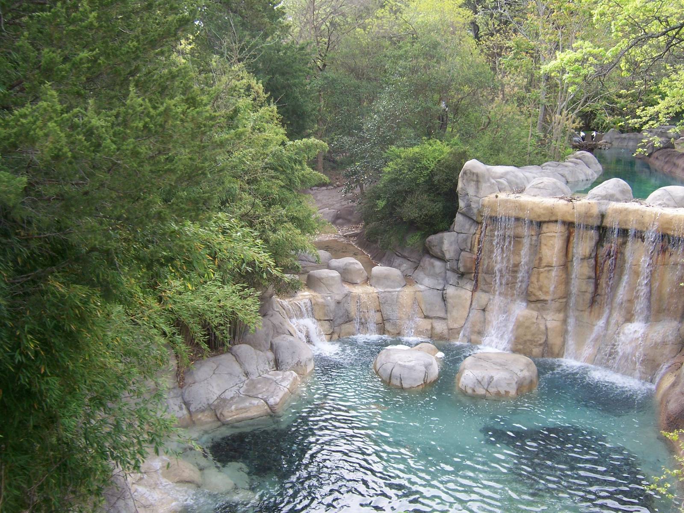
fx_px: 652
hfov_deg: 55.4
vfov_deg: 42.9
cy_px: 256
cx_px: 342
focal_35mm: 33
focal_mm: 5.5
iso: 80
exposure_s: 1/125
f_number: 3.4
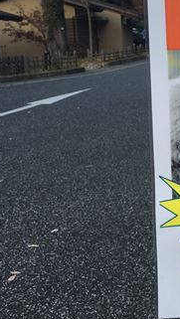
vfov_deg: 35.3
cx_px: 252
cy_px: 125
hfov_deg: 18.6
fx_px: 500
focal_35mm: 59
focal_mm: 4.15
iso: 25
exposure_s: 1/229
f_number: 2.2
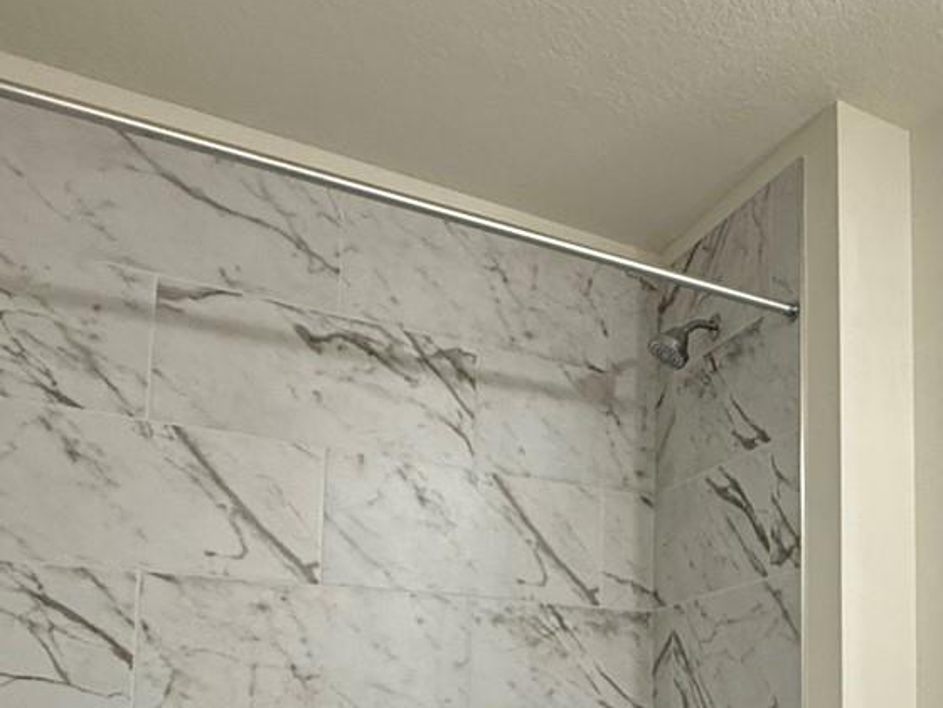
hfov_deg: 39.6
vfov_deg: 33.8
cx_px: 997
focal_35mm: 40
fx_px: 1090
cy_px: 654
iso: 250
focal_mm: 2.22
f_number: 2.2
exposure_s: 1/120
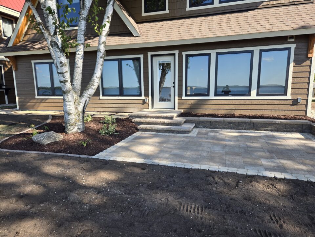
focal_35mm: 23
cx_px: 158
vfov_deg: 58.9
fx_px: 209
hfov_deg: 73.9
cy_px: 118
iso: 25
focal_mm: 5.4
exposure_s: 1/308
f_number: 1.8
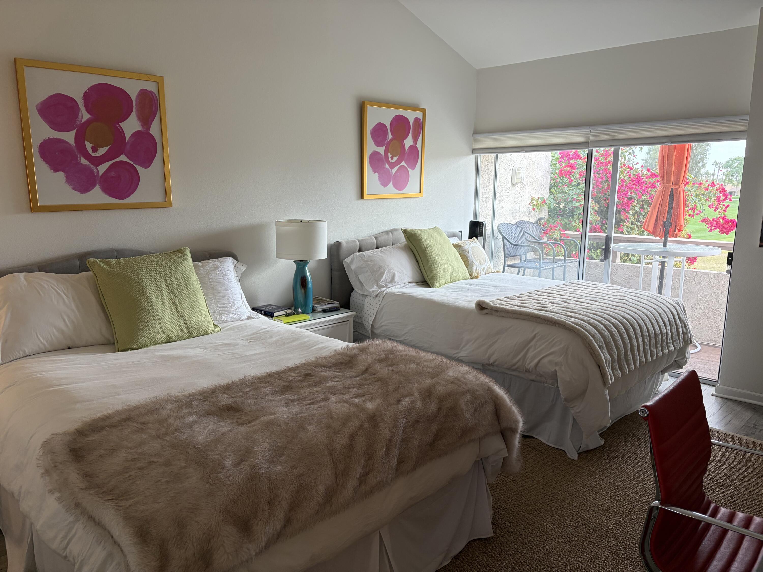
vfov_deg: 53.1
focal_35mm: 26
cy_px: 286
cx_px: 382
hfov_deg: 67.3
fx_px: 573
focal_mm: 5.96
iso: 80
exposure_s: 1/120
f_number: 1.6
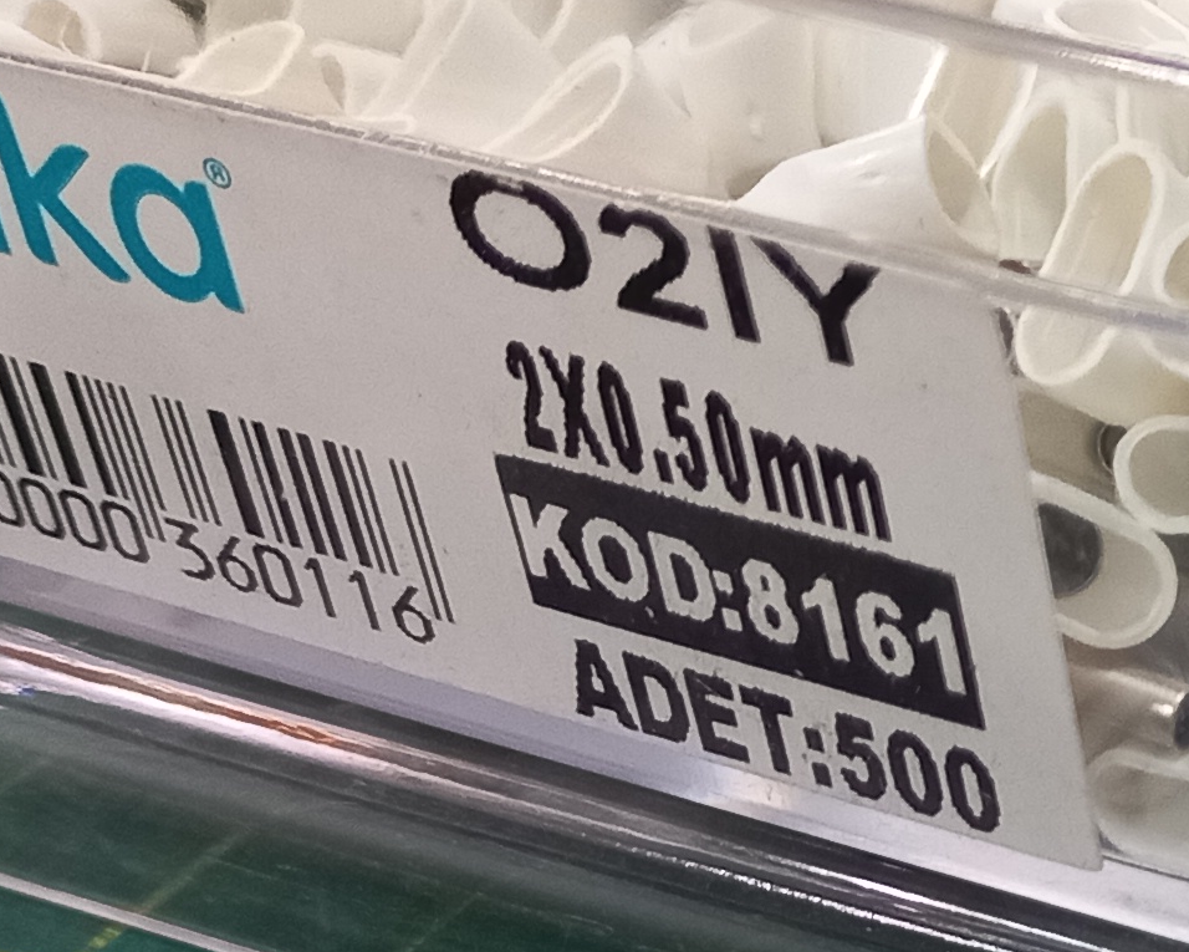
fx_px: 4153
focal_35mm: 118
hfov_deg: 14.9
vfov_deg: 12.9
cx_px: 1884
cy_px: 991
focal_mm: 4.6
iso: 200
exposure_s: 1/50
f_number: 1.8
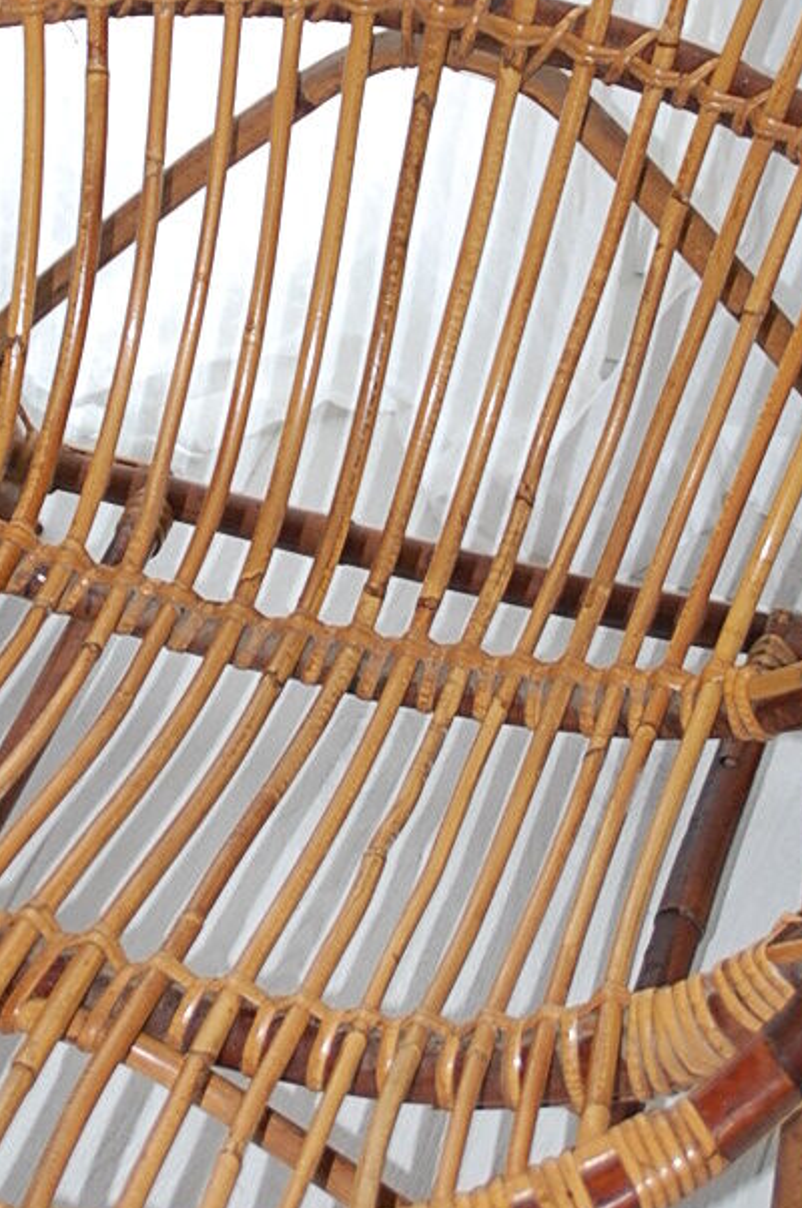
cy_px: 514
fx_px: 4019
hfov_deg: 11.4
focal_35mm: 120
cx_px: 231
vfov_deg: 17.1
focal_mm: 32
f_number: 4.2
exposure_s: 1/60
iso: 400
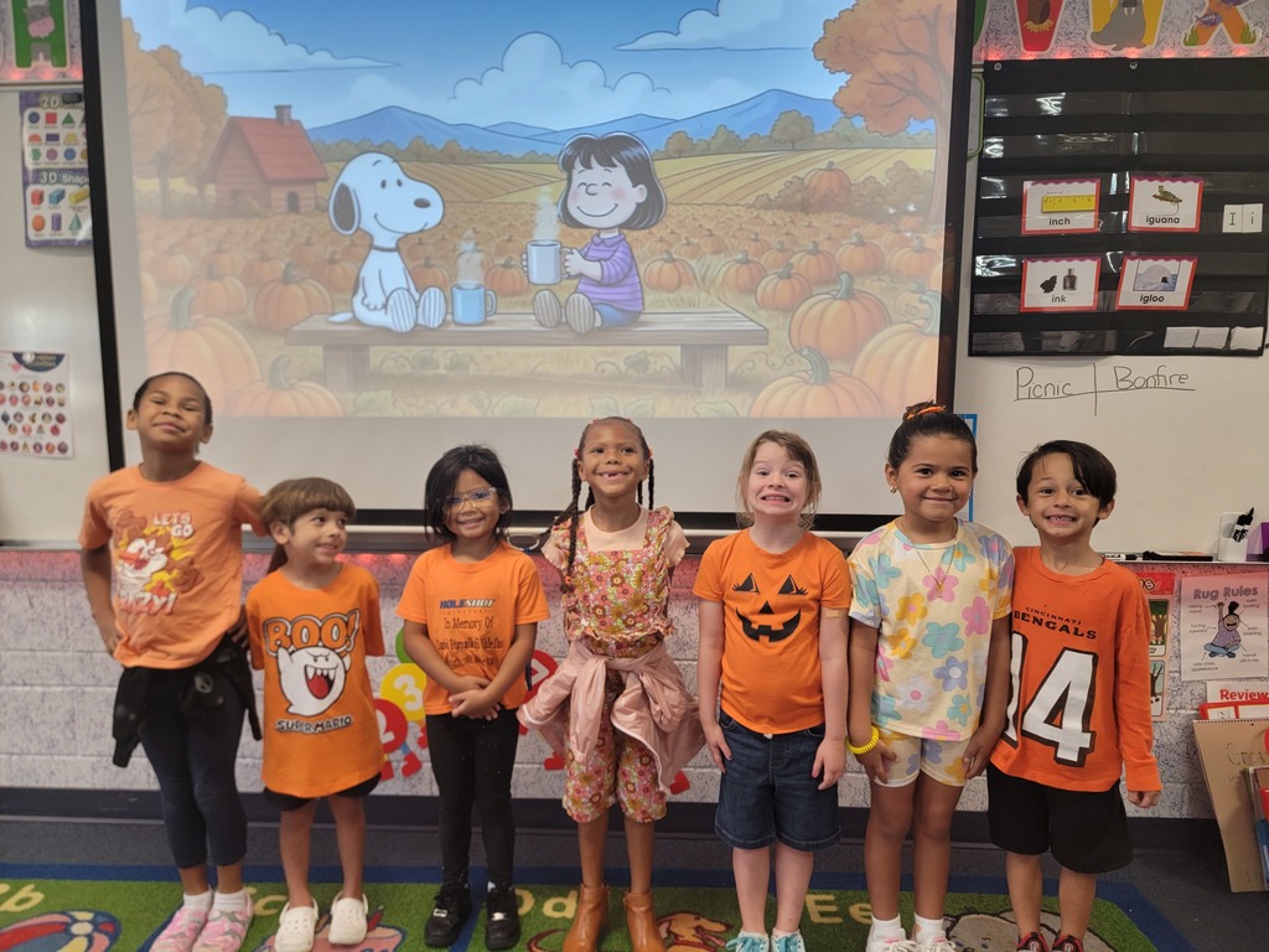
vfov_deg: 56.8
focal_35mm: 24
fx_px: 880
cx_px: 634
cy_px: 476
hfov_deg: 71.6
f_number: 1.8
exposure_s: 1/40
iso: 250
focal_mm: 6.7
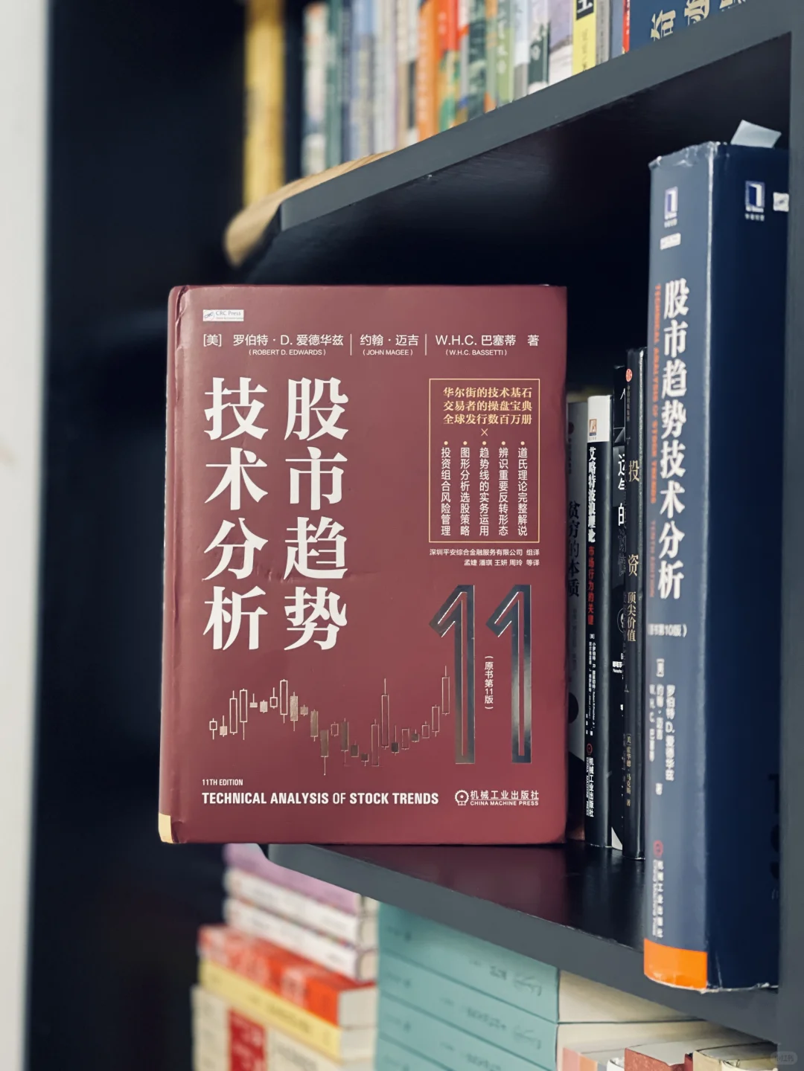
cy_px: 536
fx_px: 1982
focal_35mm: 64
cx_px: 402
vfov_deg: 30.3
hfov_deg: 22.9
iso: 400
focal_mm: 7.5
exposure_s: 1/14
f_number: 2.2
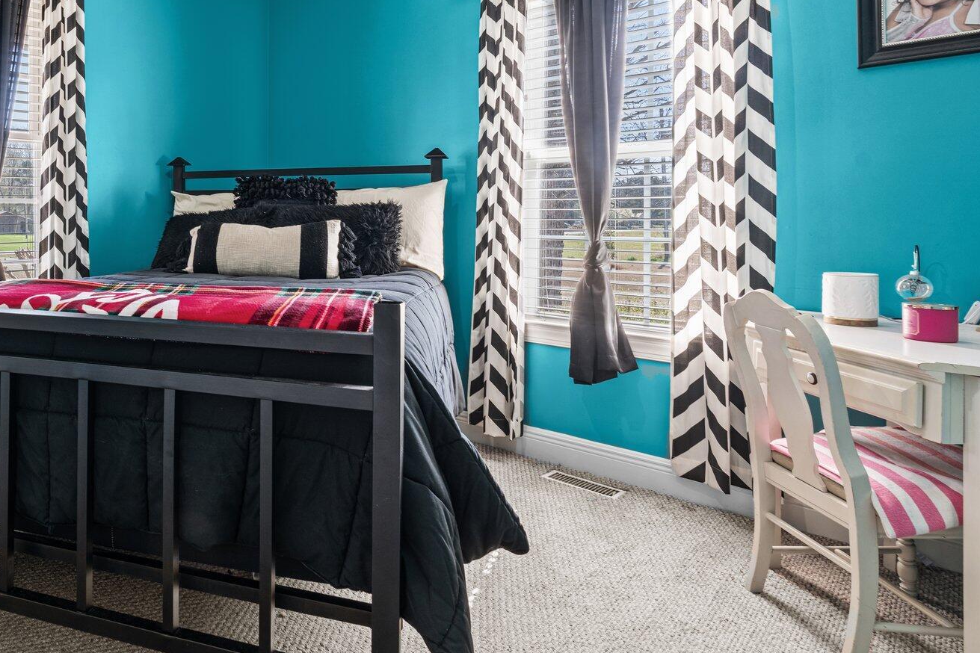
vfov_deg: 50.4
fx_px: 681
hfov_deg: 66.4
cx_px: 229
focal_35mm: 25
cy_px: 219
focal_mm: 16
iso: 400
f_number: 8
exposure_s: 1.3
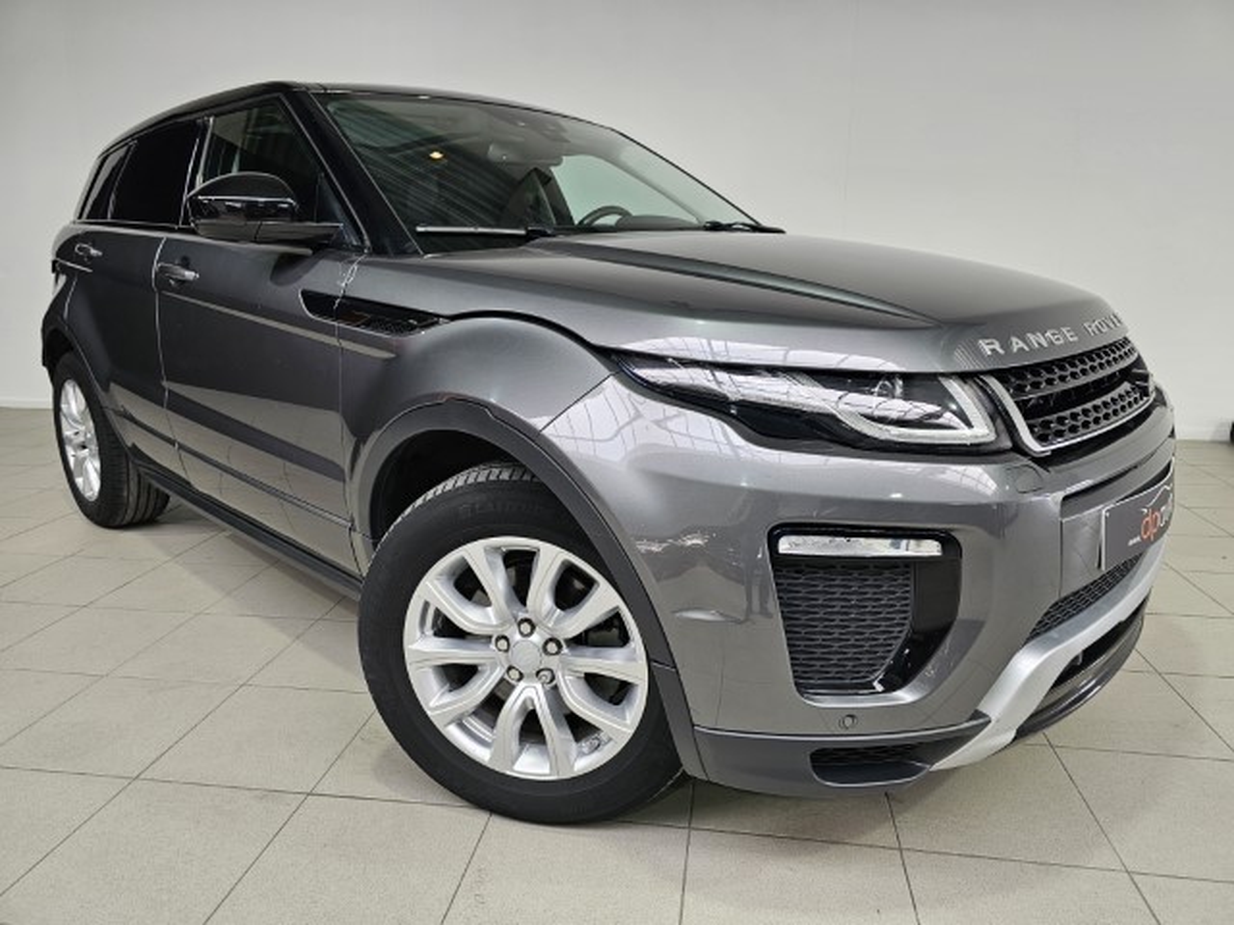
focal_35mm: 23
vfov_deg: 58.9
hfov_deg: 73.9
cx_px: 617
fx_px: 820
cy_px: 462
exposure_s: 1/100
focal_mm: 6.3
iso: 50
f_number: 1.7
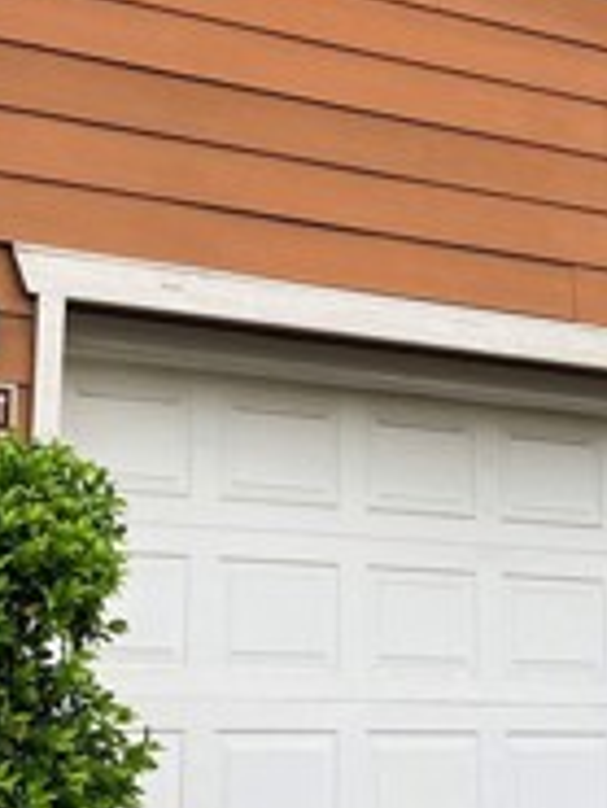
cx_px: 197
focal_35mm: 90
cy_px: 179
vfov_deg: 21.5
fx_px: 2102
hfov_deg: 16.4
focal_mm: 5.7
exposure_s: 1/1196
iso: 50
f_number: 1.5
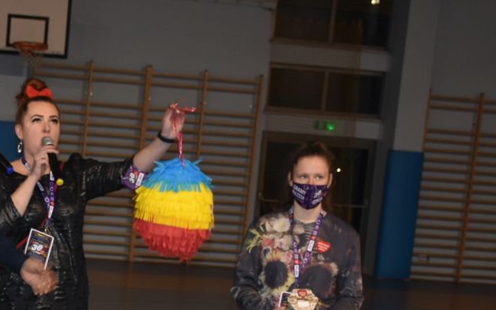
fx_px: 1437
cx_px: -15
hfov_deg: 19.0
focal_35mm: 106
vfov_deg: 11.9
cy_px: 425
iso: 560
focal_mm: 27
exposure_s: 1/60
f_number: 4
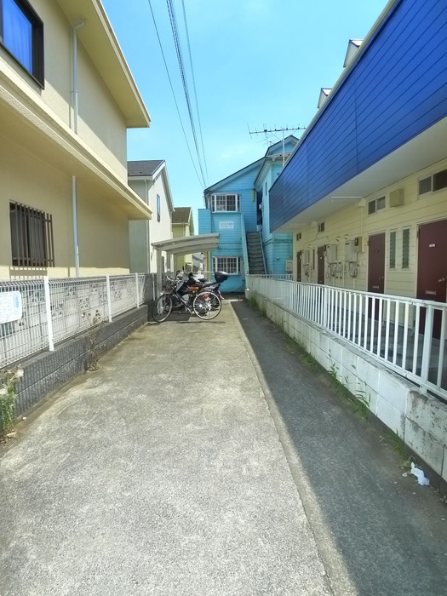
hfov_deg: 56.8
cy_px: 298
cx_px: 224
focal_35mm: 24
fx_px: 413
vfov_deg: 71.6
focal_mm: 5.1
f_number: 4
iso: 400
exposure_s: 1/640
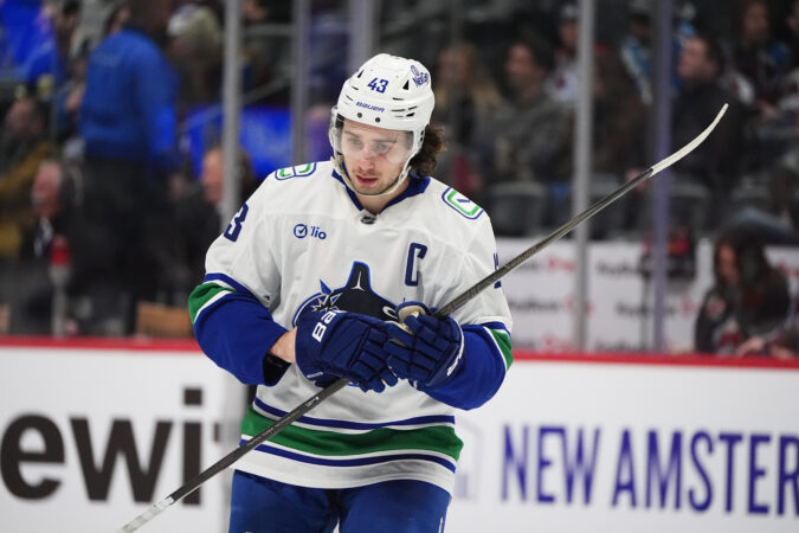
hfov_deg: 6.1
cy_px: 266
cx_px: 400
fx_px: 7523
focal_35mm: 339
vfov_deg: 4.1
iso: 6400
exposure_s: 1/1600
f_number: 5.6
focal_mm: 339
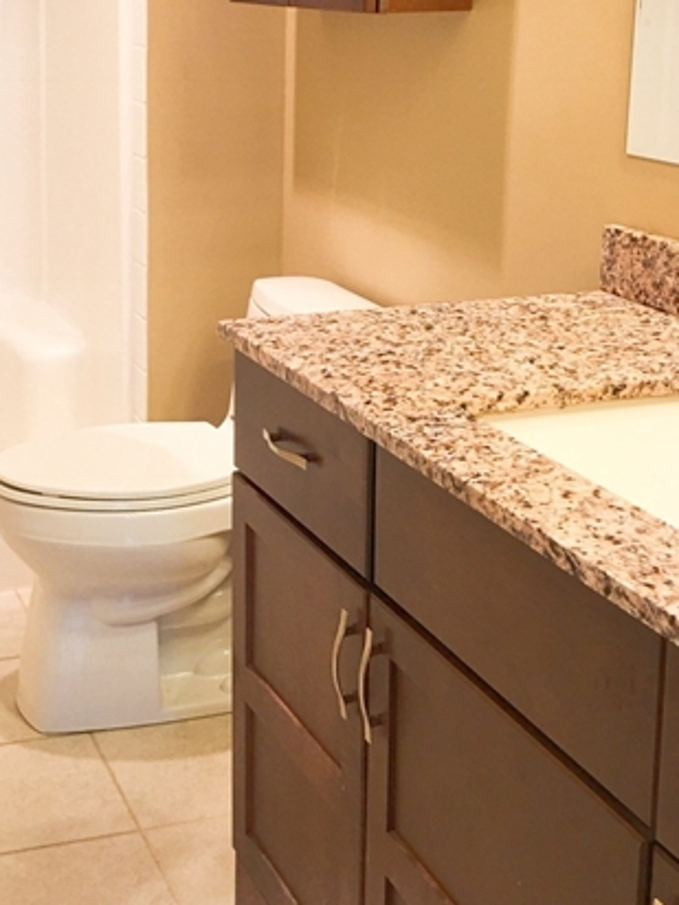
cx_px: 114
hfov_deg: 26.4
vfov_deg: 35.0
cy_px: 264
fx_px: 1412
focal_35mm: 54
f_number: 2.2
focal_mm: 4.15
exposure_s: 1/30
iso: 40
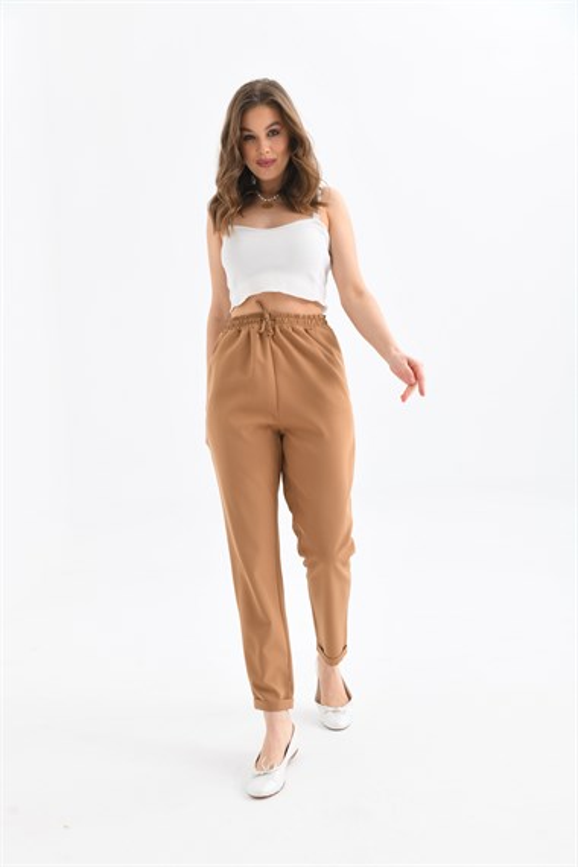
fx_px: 915
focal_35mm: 38
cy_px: 434
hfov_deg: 35.1
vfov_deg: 50.7
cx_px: 289
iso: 160
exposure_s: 1/125
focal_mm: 38
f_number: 6.3
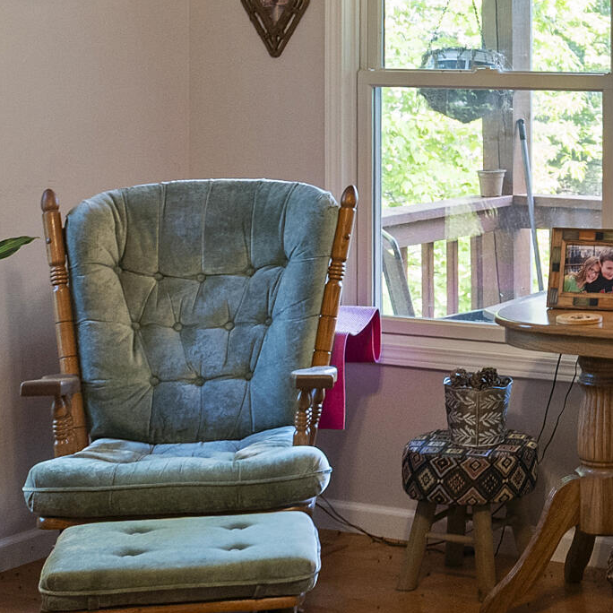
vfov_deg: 18.1
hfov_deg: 17.9
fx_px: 1863
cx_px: 704
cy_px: -34
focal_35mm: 93
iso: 210
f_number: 2.8
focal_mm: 12.29
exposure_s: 1/40
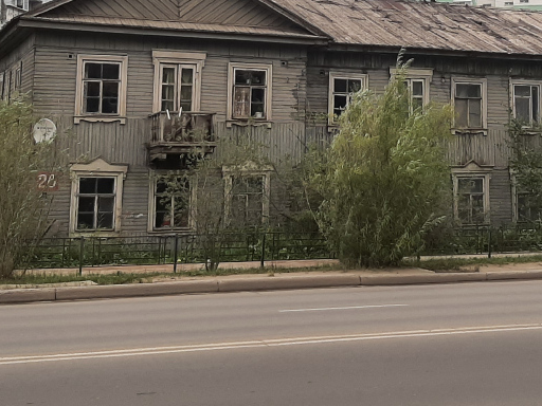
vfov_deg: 21.7
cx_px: 356
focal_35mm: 66
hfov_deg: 29.2
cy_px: 33
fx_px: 1033
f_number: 1.7
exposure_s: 1/928
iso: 40
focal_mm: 3.93
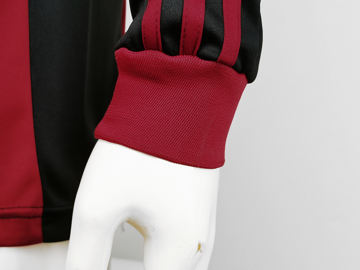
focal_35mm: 45
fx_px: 468
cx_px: 180
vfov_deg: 32.2
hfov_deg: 42.1
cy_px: 135
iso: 200
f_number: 1.8
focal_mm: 5.58
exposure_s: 1/45
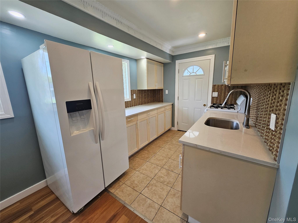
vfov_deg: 89.9
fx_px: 112
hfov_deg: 106.2
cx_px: 149
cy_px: 112
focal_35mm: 13
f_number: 2.2
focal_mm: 1.7
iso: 50
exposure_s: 1/60
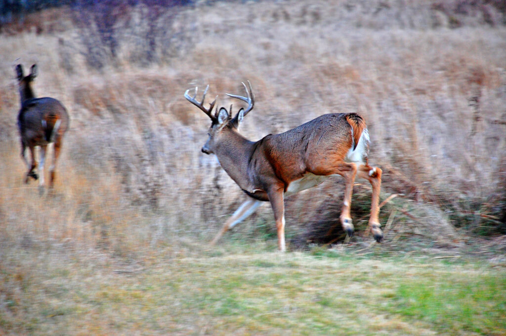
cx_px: 253
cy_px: 168
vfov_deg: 6.8
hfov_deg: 10.2
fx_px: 2844
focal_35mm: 202
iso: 720
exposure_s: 1/125
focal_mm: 135
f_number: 5.6
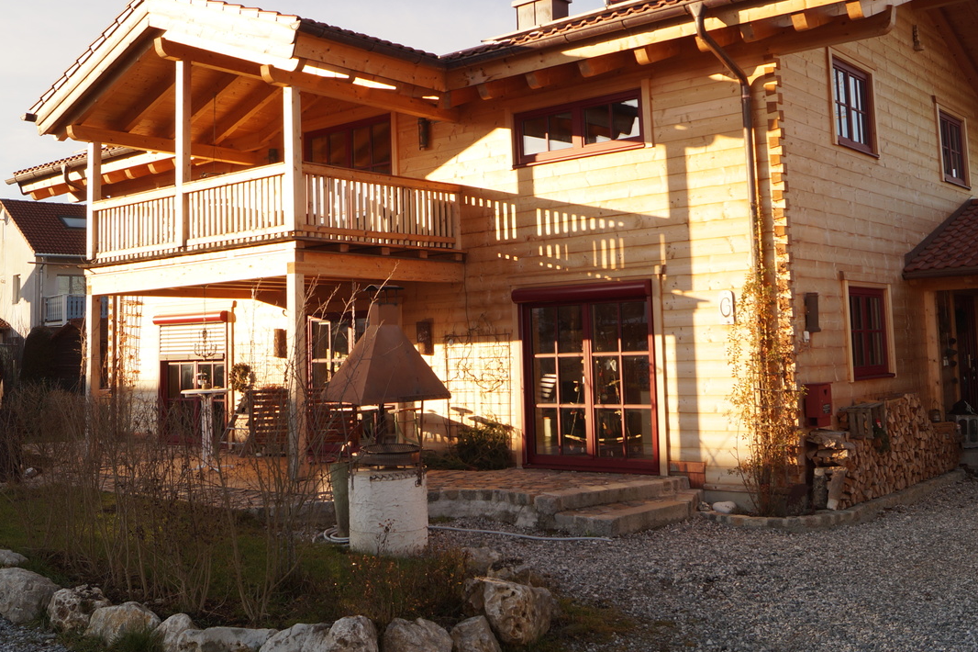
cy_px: 306
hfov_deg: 50.7
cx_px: 463
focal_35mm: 38
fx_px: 1032
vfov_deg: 35.0
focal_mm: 18
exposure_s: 1/200
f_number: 6.3
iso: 100
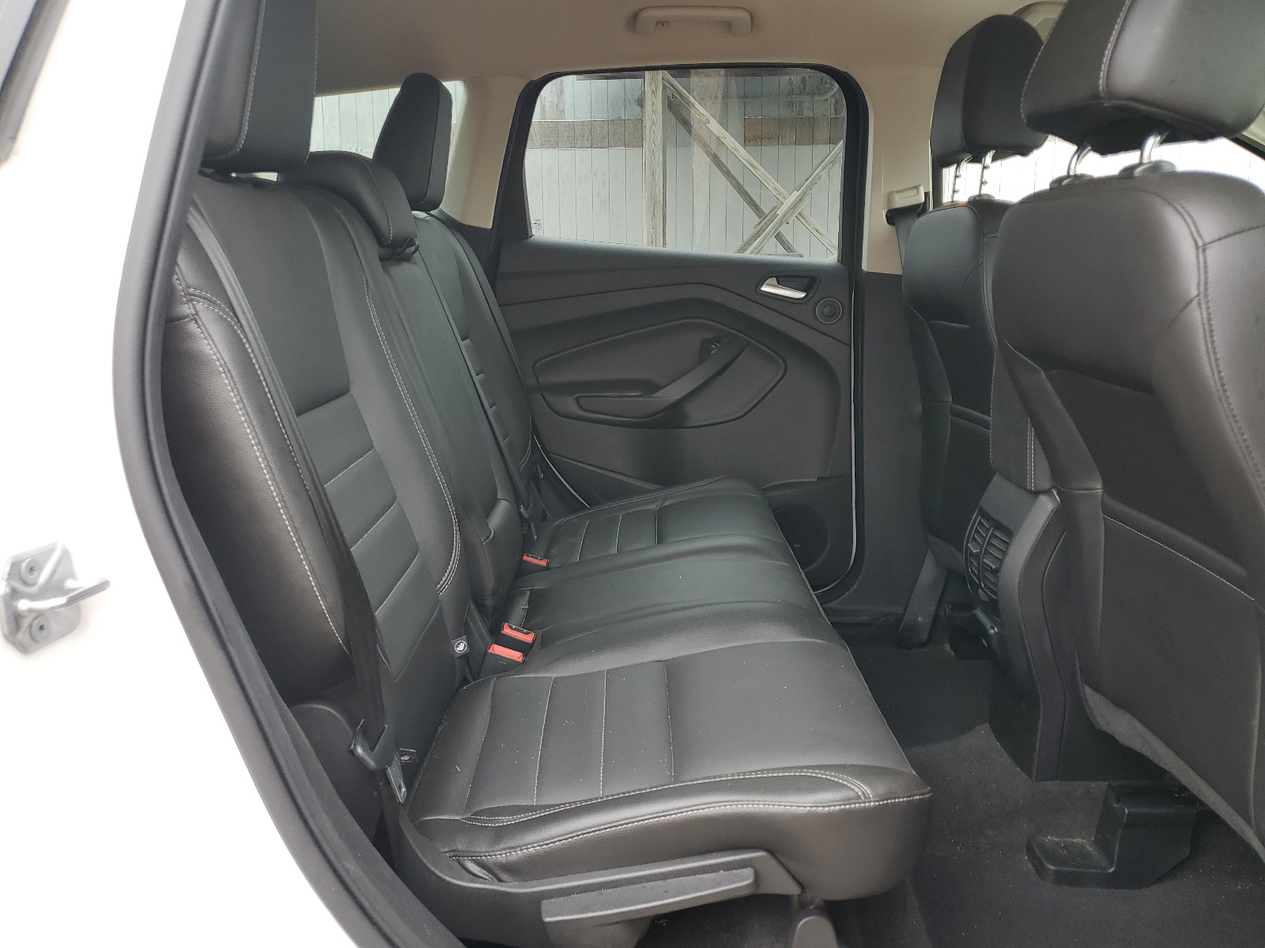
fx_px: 950
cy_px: 474
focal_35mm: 26
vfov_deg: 53.1
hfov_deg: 67.3
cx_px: 632
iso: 53
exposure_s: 1/120
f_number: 1.5
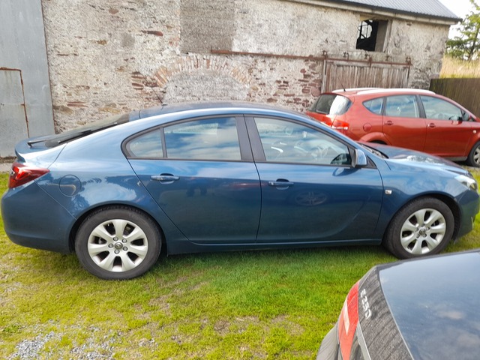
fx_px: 347
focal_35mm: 25
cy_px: 180
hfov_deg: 69.4
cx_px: 240
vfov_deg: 54.9
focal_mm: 4.6
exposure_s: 1/100
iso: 25
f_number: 2
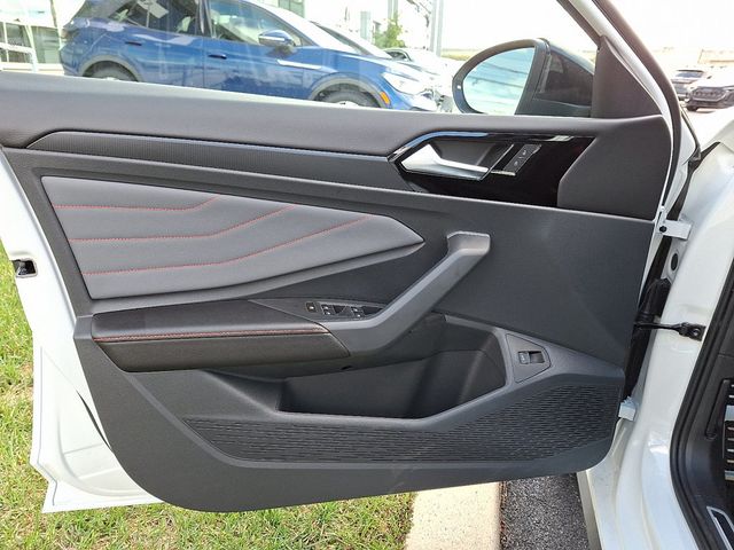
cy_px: 275
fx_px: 530
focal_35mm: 25
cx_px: 367
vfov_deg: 54.9
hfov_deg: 69.4
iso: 34
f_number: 1.8
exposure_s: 1/100
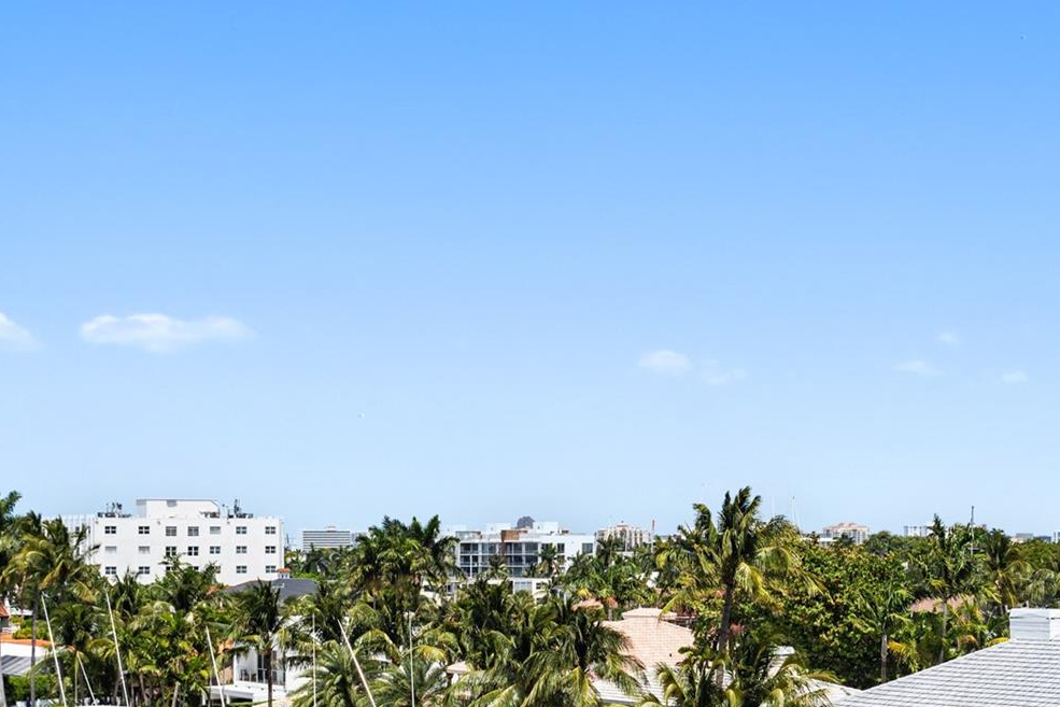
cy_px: 560
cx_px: 702
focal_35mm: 79
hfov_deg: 25.5
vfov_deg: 17.2
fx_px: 2326
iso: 250
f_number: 8
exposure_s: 1/800
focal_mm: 38
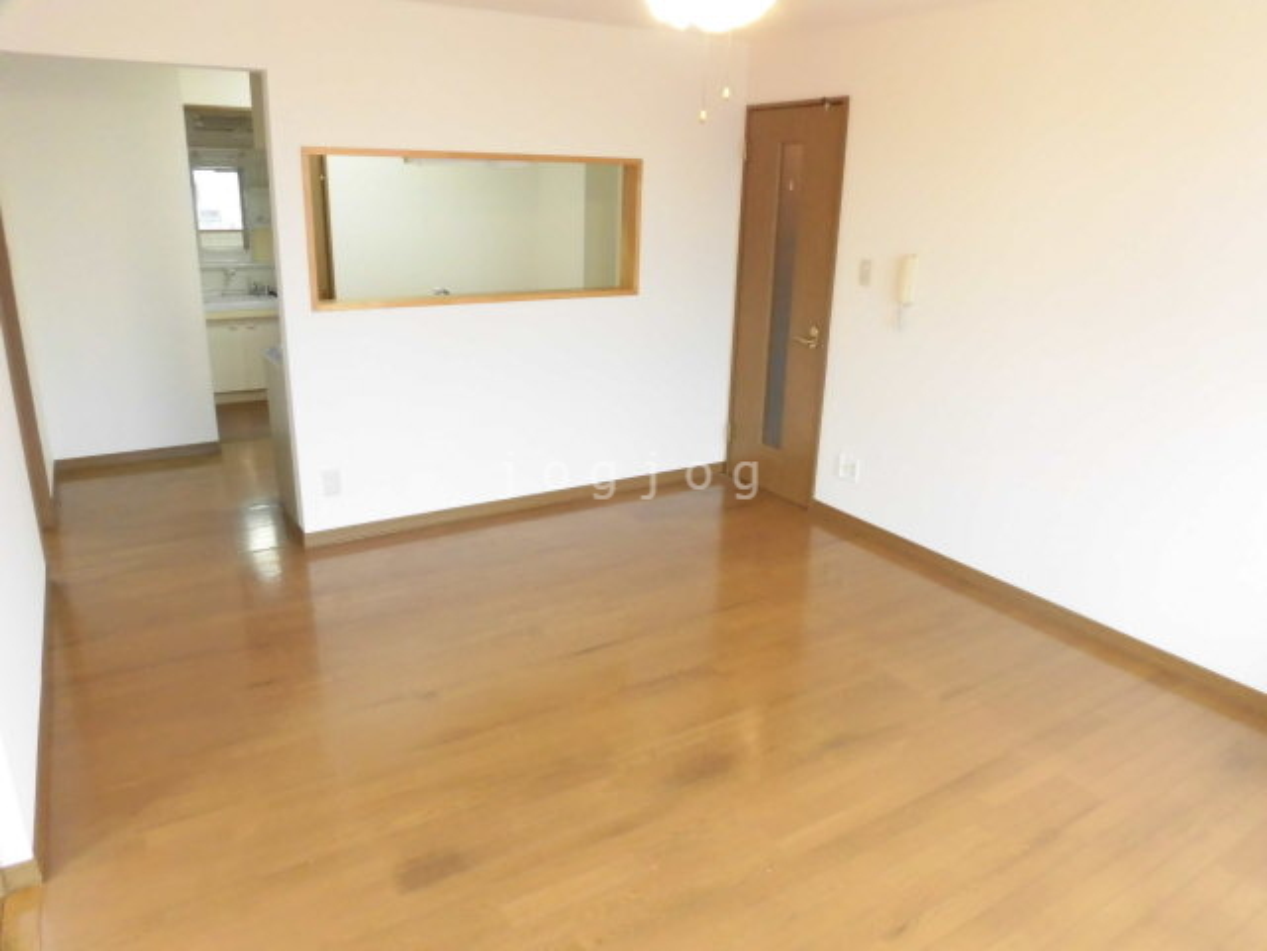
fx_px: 878
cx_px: 634
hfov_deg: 71.6
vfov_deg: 56.8
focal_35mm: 24
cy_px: 476
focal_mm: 4.3
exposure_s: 1/25
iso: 400
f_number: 3.1
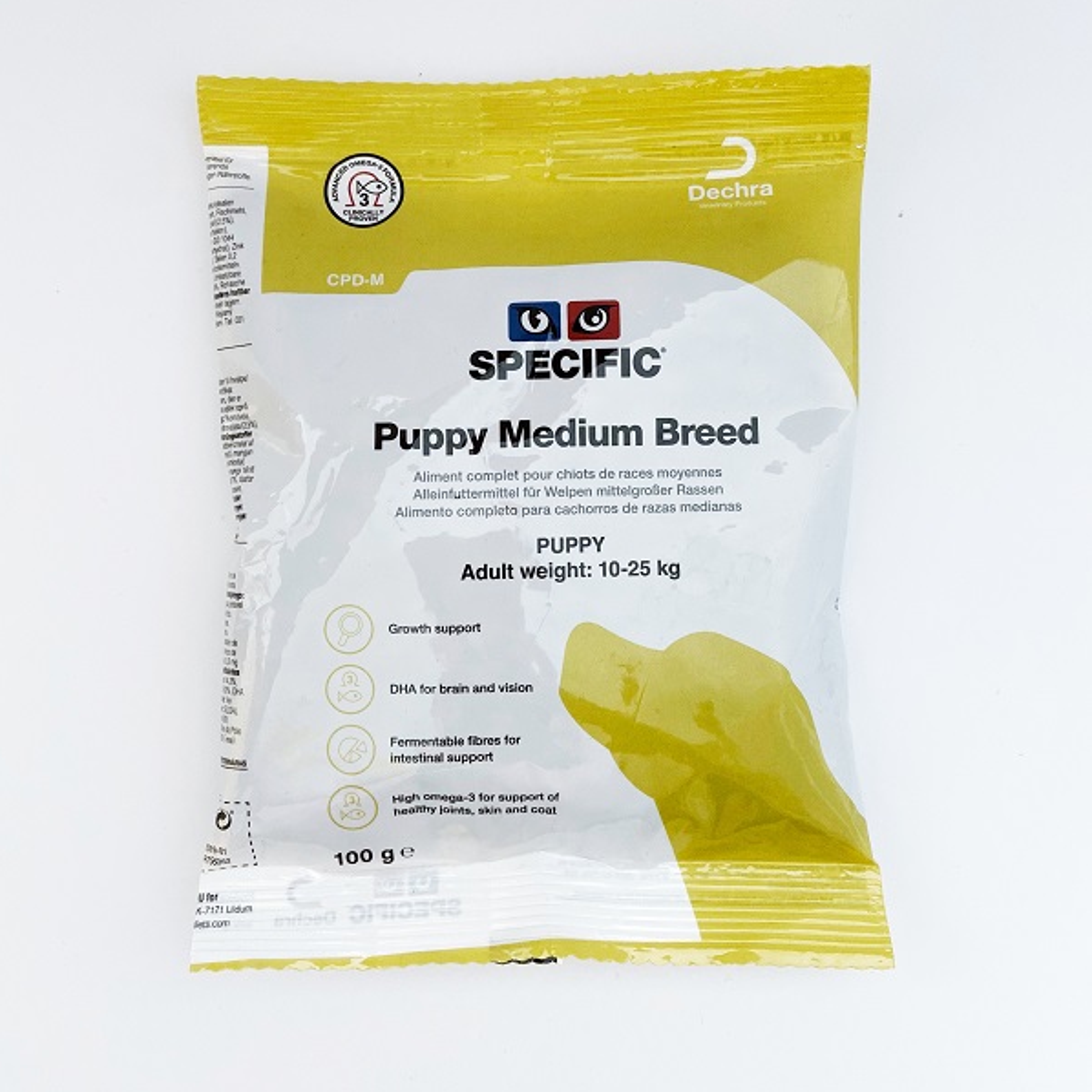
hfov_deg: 52.5
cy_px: 461
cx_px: 543
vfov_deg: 52.3
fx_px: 1106
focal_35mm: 31
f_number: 1.8
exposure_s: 1/112
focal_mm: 4.25
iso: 125
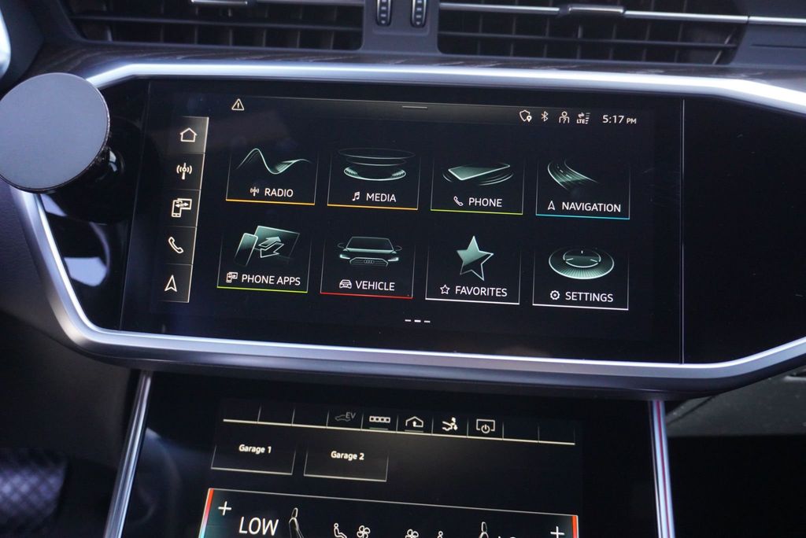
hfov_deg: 57.2
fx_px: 739
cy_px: 269
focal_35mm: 33
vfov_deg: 40.0
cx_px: 403
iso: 2500
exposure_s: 1/800
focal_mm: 22
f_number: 4
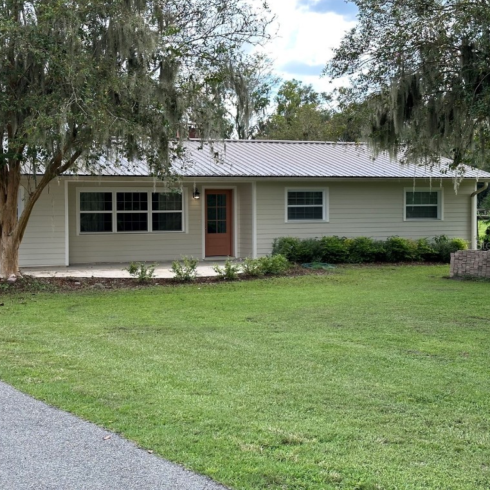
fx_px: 913
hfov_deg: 30.0
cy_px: 244
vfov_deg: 30.0
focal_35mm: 57
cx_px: 206
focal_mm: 6.86
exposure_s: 1/501
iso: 64
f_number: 1.78
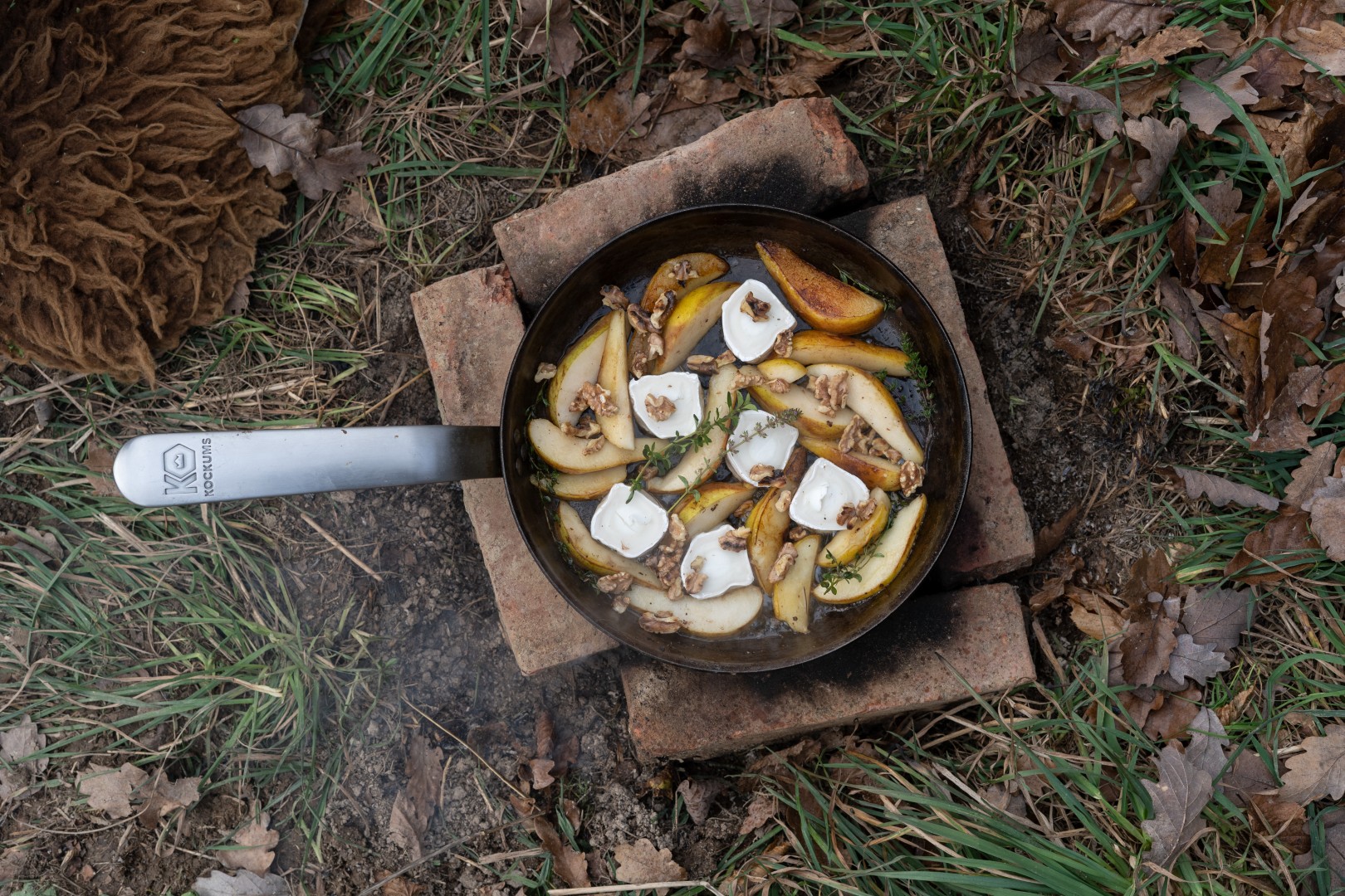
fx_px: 1868
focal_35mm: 50
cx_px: 672
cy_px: 448
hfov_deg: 39.6
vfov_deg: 27.0
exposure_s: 1/160
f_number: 5.6
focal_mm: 50
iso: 320
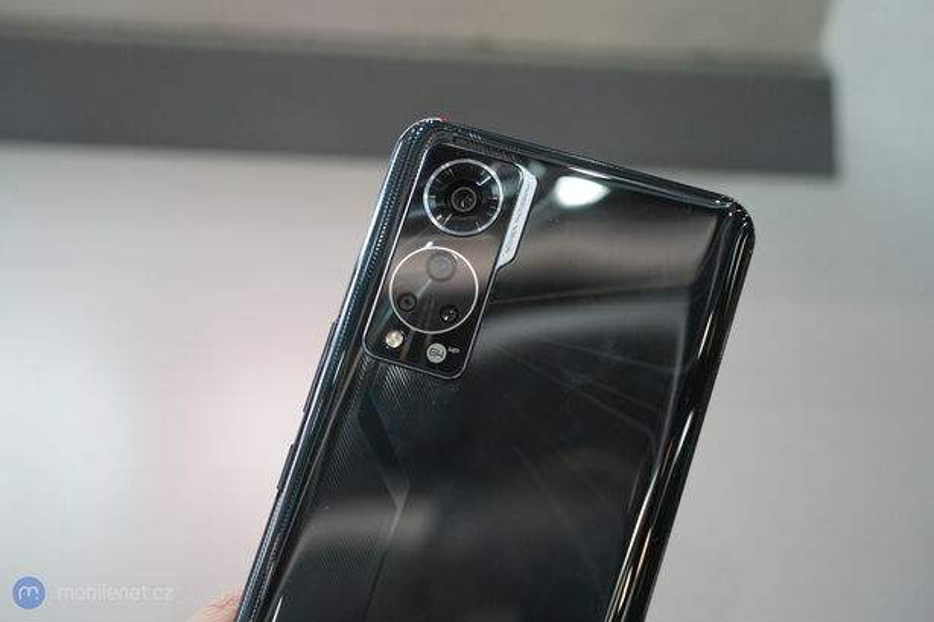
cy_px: 311
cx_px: 467
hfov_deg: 35.1
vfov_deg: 23.8
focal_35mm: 57
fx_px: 1478
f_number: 6.3
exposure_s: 1/160
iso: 5000
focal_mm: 57
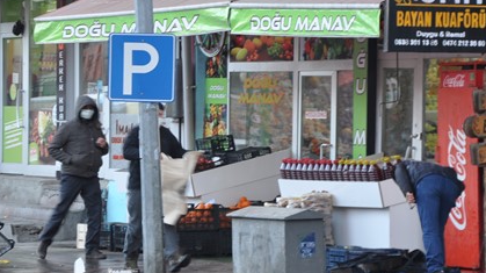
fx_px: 2511
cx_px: 299
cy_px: 160
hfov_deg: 11.0
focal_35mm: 195
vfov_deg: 6.2
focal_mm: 80
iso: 200
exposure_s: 1/15
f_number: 5.3
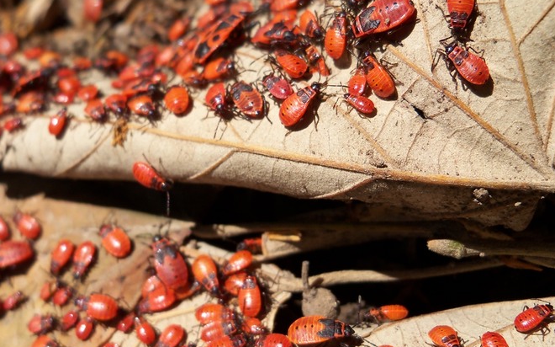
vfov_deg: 28.5
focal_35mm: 45
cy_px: 192
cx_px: 242
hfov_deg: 44.3
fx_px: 680
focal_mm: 6.2
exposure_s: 1/640
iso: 64
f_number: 3.5
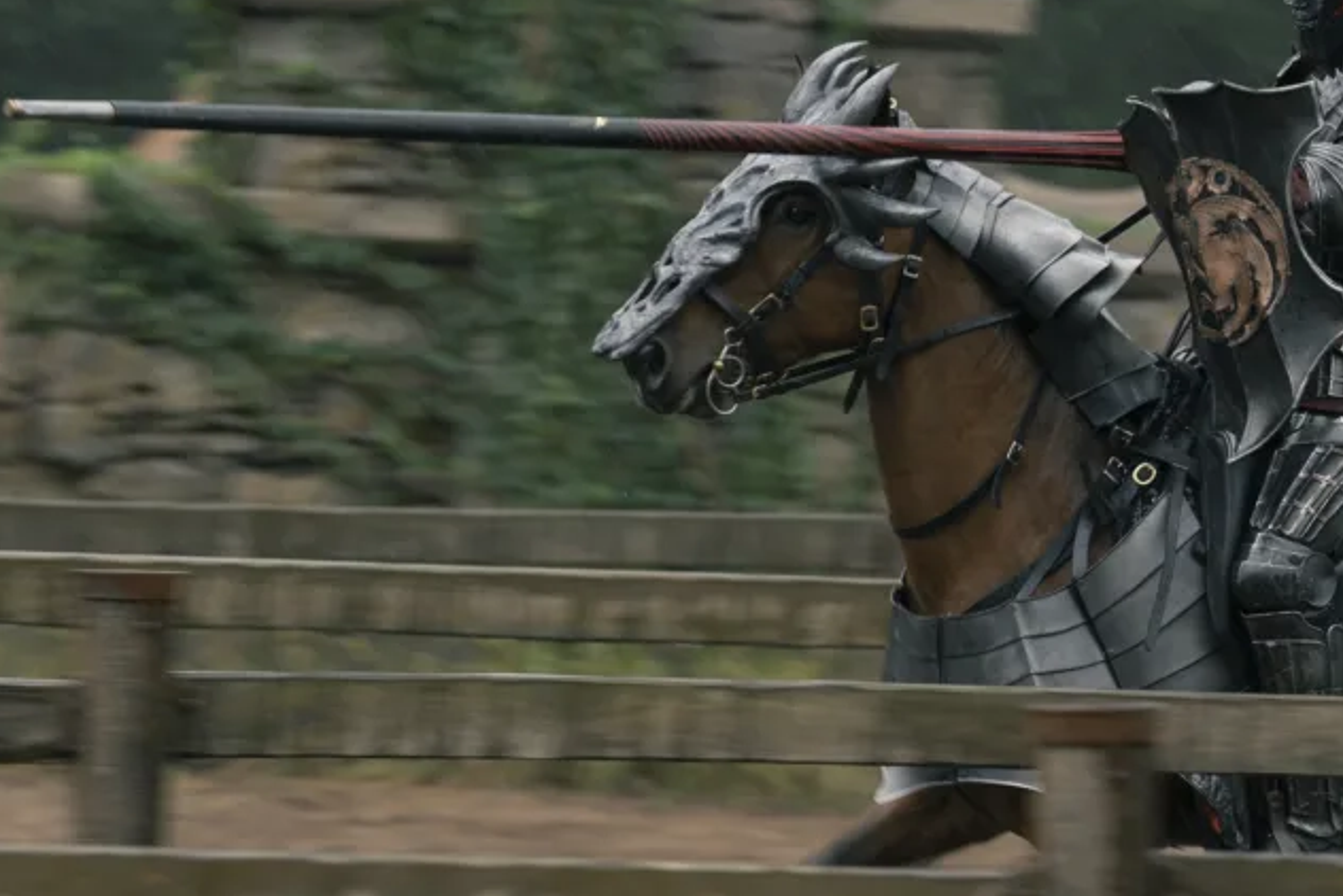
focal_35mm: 272
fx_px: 10151
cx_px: 910
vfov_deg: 5.1
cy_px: 511
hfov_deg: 7.6
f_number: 5
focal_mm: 168
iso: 320
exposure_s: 1/160
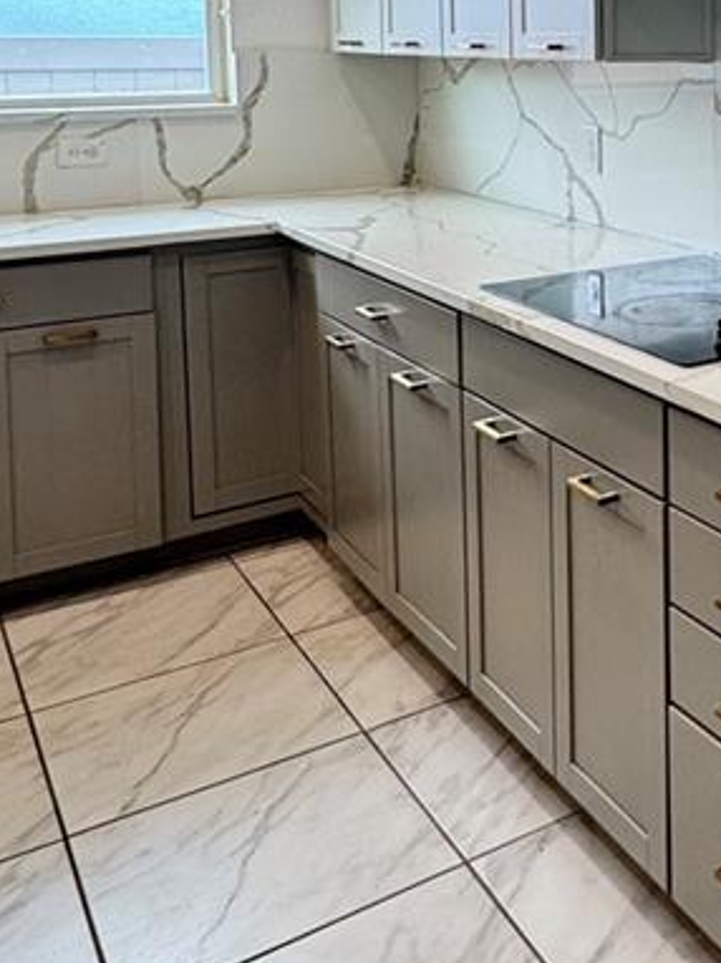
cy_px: 129
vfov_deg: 40.3
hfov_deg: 28.9
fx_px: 1223
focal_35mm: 44
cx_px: 845
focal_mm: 2.22
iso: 200
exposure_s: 1/60
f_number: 2.2
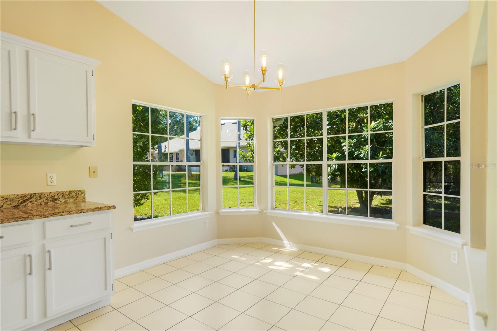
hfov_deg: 90.0
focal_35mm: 18
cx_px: 248
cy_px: 166
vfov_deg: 67.4
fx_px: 248
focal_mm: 12
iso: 100
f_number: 3.2
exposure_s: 1/100
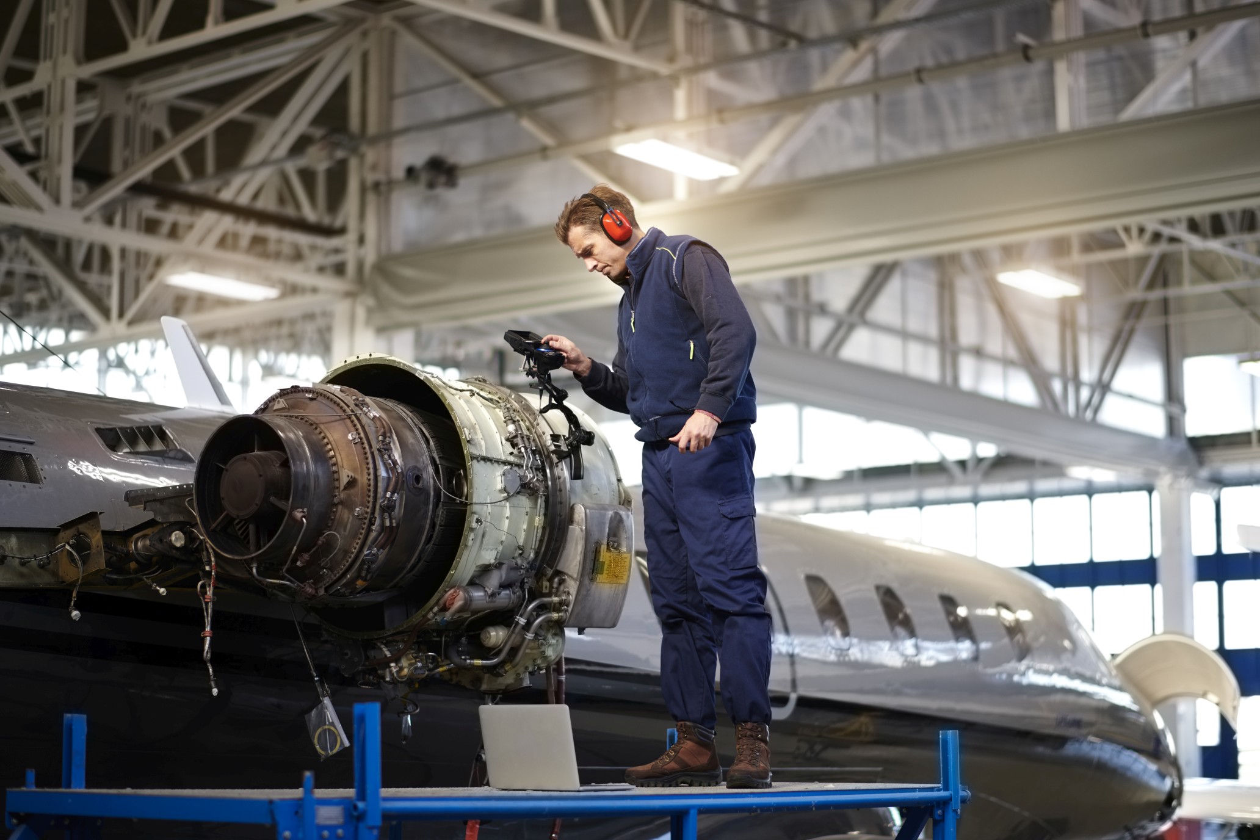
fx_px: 2030
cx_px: 630
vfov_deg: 23.4
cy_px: 420
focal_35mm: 58
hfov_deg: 34.5
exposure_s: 1/320
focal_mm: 58
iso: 200
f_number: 1.4
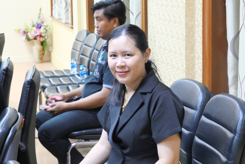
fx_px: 620
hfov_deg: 22.4
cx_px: 122
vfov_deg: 15.0
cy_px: 82
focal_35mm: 91
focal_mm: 44
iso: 3200
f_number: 5.6
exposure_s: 1/8
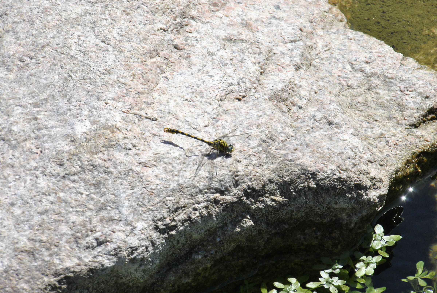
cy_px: 146
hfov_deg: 5.1
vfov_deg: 3.4
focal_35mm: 405
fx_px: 4922
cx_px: 218
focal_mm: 270
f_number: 13
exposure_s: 1/320
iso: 400
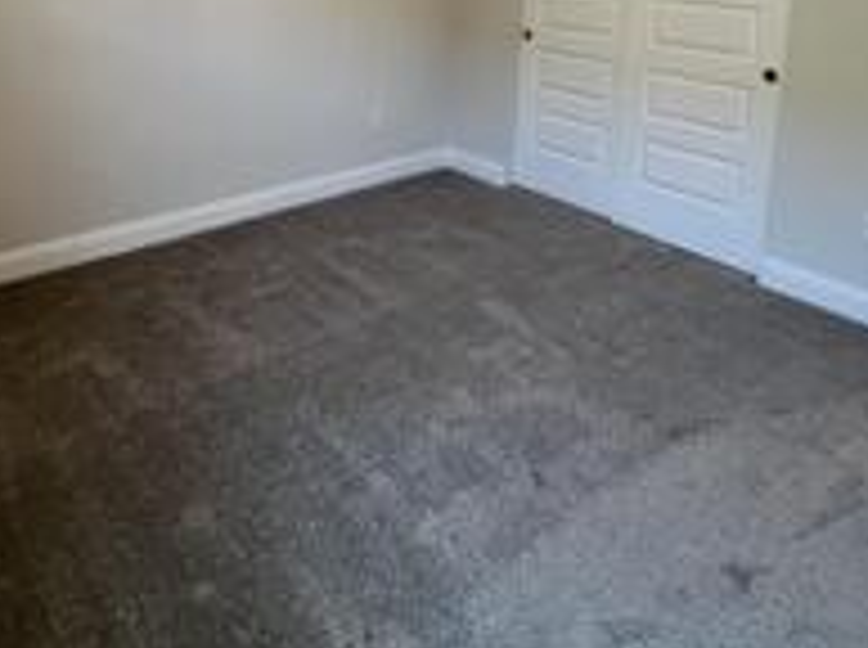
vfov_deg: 45.5
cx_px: 360
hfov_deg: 65.0
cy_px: 45
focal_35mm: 27
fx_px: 676
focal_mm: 1.57
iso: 200
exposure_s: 1/60
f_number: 1.8
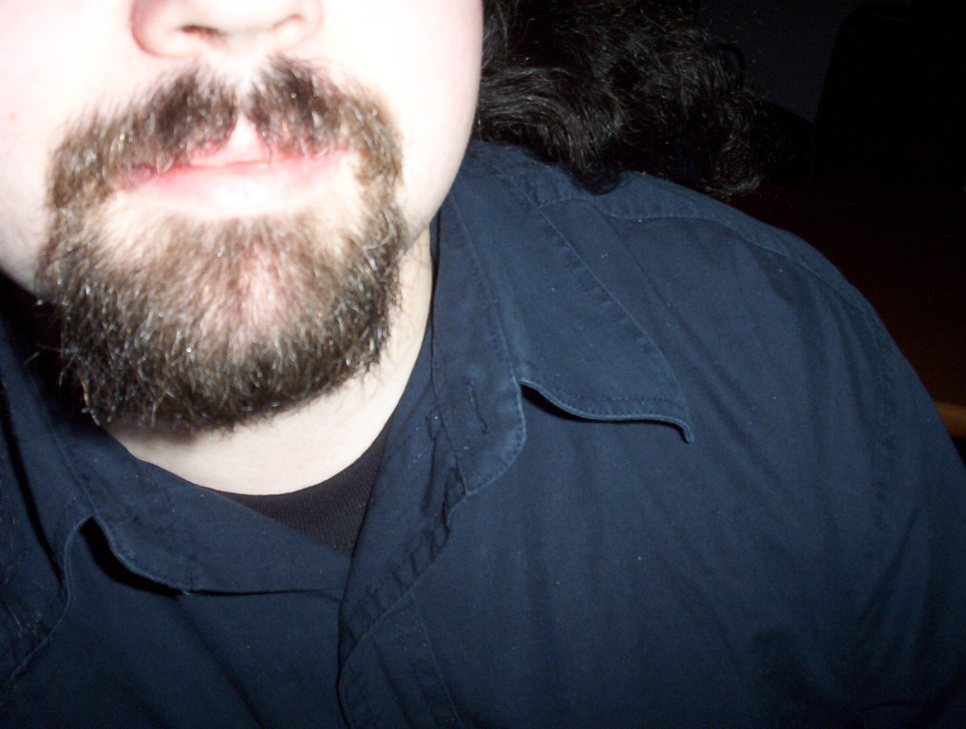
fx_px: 1091
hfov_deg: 47.8
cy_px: 364
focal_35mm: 39
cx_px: 483
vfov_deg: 36.9
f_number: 4.5
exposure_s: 1/30
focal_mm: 6
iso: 140
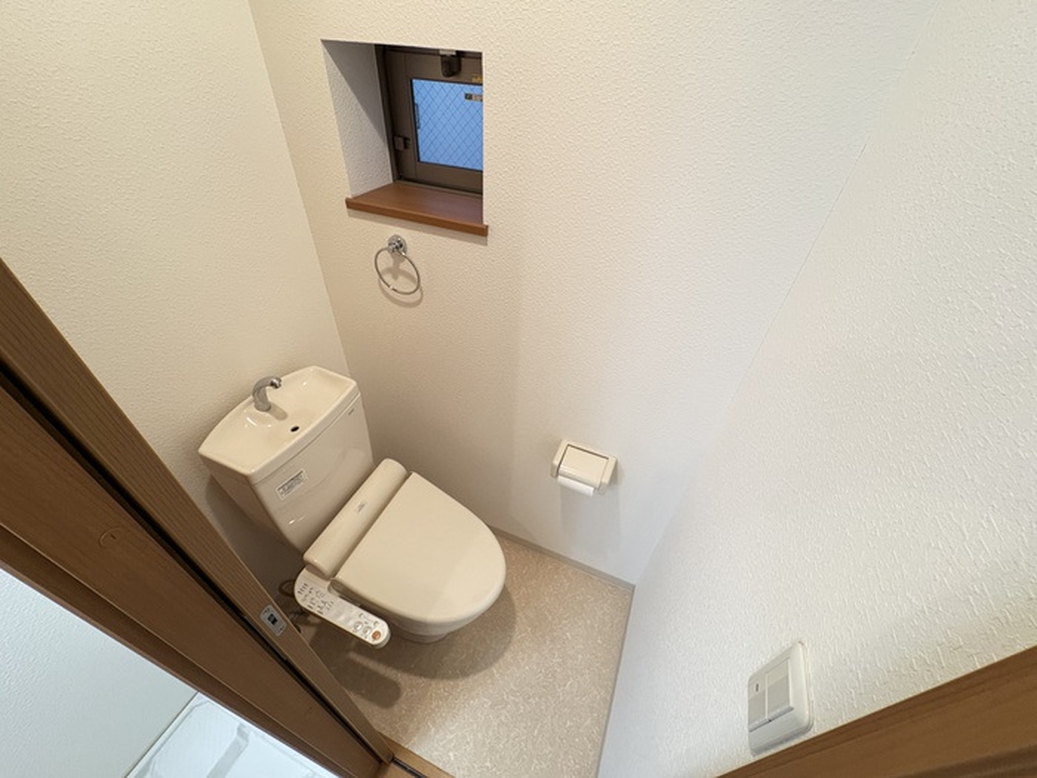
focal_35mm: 14
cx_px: 518
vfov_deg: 85.7
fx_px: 419
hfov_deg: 102.1
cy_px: 389
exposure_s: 1/60
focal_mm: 2.22
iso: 400
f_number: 2.2
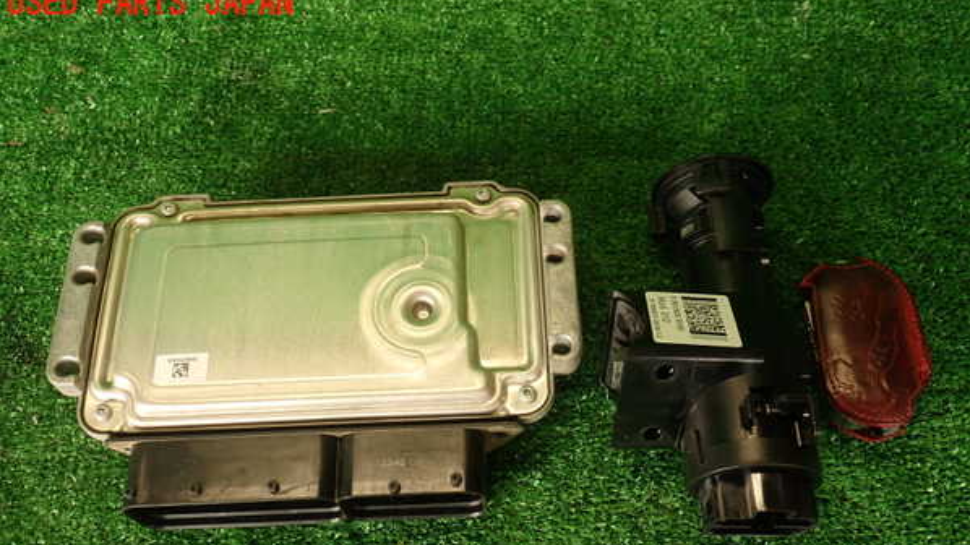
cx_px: 485
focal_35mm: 35
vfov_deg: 33.5
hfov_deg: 56.6
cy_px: 349
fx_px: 900
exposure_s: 1/60
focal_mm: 5.79
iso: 160
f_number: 2.4
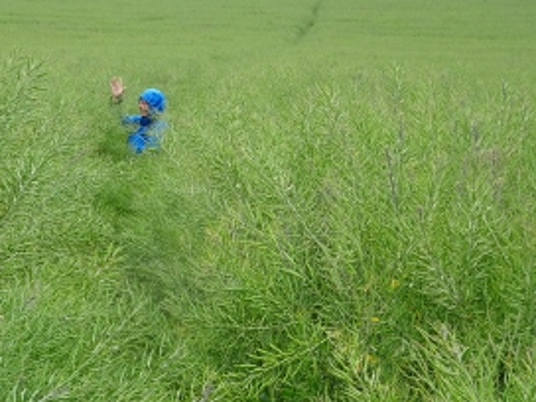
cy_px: 300
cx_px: 150
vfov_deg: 12.7
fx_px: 1796
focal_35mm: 116
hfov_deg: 16.9
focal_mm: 12.01
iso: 80
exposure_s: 1/200
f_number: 5
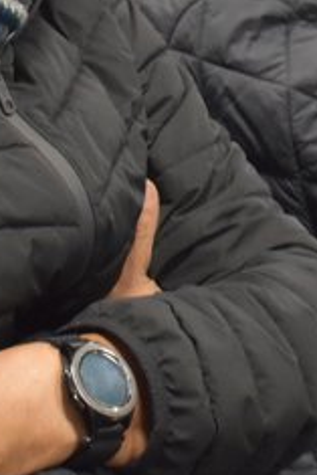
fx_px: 2427
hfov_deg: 7.4
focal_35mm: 184
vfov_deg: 11.0
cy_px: -34
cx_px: 341
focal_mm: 24
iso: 1400
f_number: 4
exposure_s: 1/60
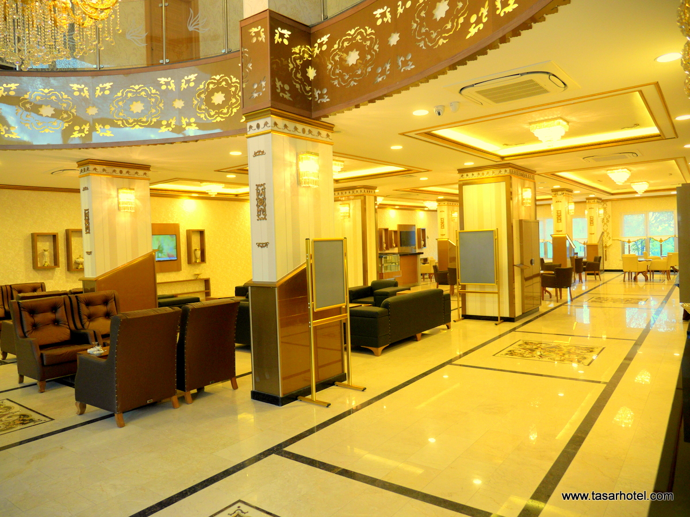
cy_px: 258
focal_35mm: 24
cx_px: 345
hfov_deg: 71.6
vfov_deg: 56.8
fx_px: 478
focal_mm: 12
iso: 400
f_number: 2.8
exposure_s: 1/160
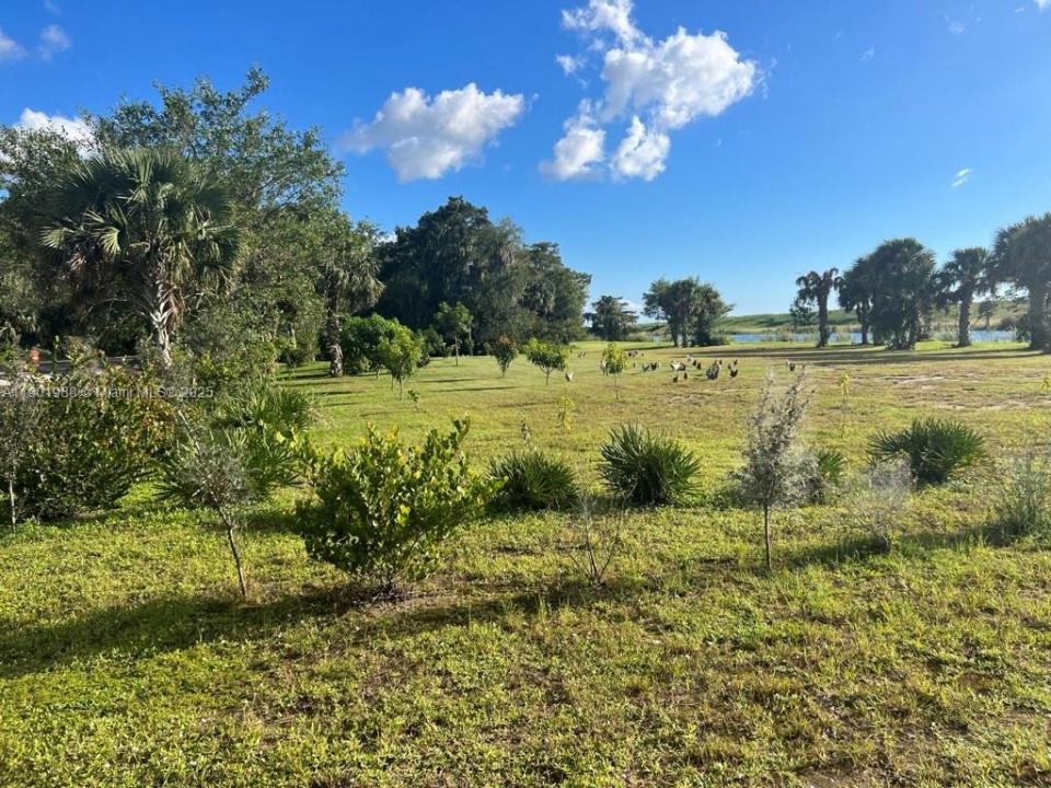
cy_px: 394
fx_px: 789
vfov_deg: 53.1
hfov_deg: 67.3
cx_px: 526
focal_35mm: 26
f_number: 1.5
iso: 50
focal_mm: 5.7
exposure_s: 1/3968
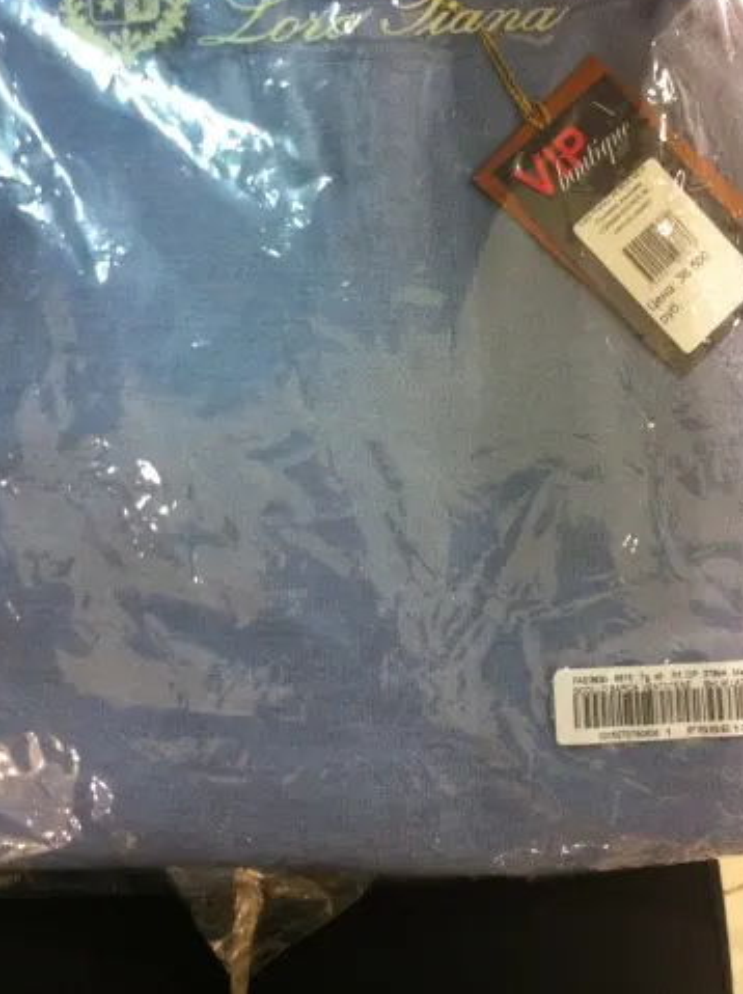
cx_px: 369
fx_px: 1291
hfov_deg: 32.1
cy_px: 359
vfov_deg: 41.7
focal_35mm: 45
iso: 320
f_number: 2.8
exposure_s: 1/17
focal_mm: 3.85
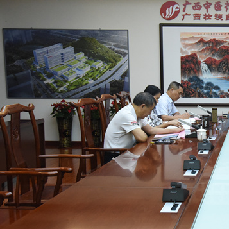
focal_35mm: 61
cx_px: 246
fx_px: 457
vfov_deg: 28.1
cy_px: 126
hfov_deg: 26.2
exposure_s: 1/250
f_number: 8
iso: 5000
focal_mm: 32
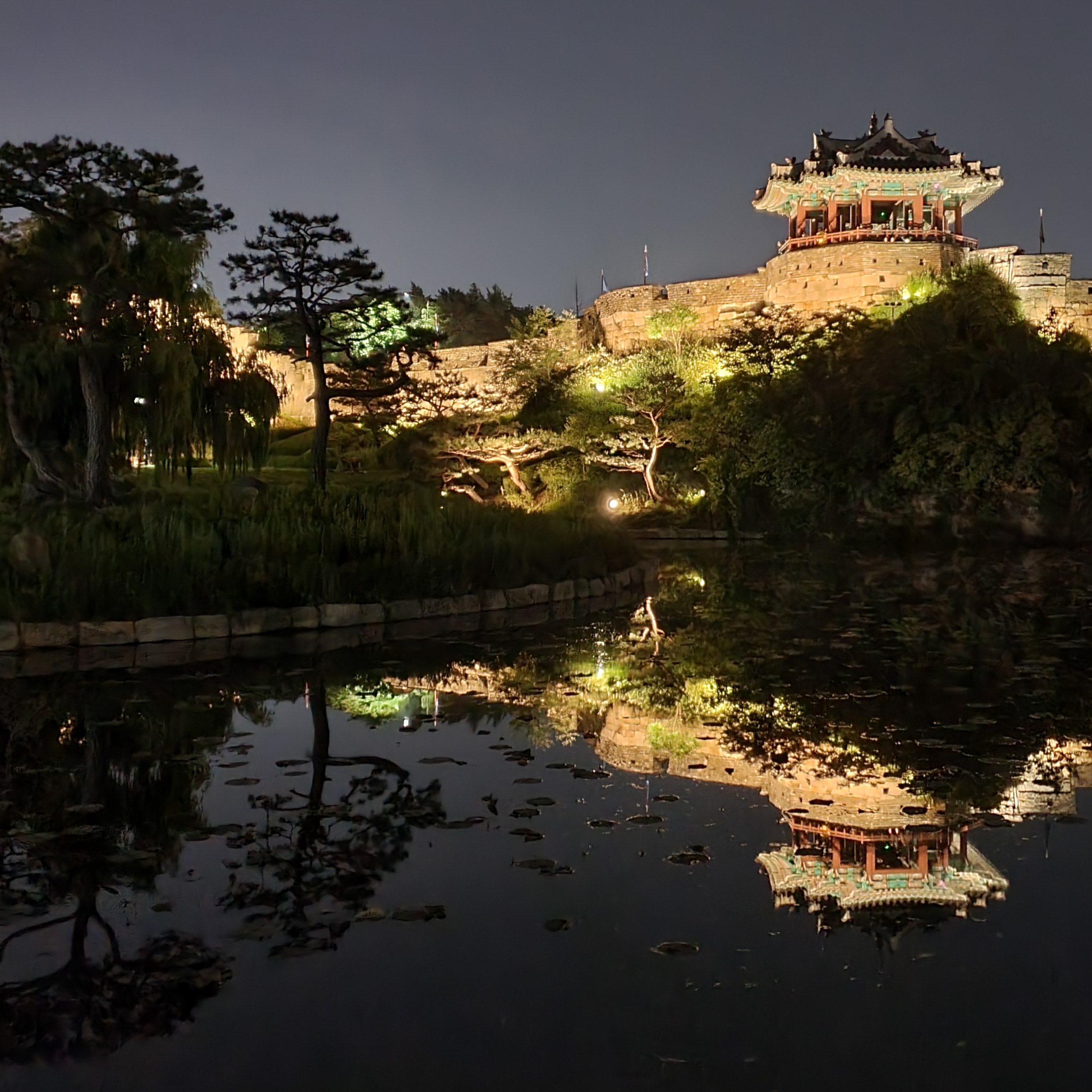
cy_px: 460
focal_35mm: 40
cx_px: 728
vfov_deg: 41.7
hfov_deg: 41.3
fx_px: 1428
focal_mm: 4.32
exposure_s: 1/9
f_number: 1.5
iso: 1000
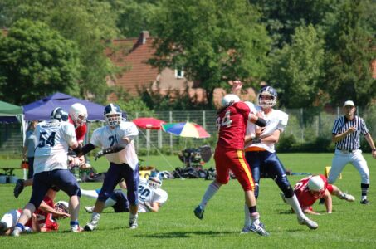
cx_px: 188
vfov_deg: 6.8
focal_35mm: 202
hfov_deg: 10.2
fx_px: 2111
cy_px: 124
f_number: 4.5
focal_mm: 135
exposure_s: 1/1000
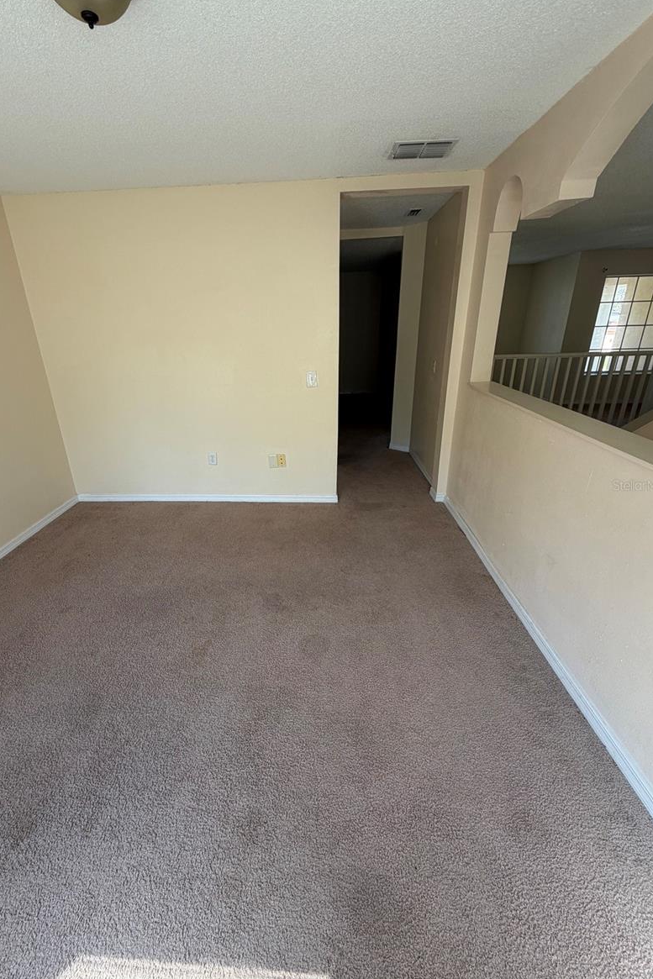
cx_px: 294
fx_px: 408
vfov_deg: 100.4
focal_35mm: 15
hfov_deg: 77.1
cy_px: 485
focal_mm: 2.22
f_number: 2.2
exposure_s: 1/121
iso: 50
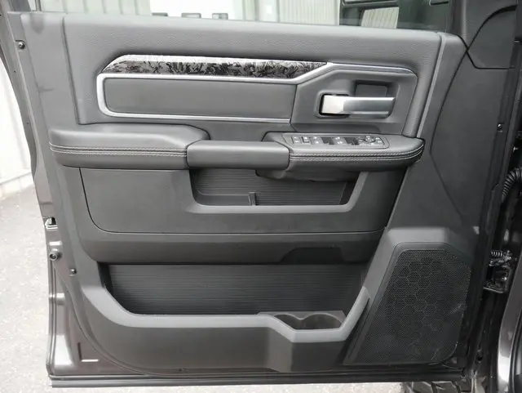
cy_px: 196
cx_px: 261
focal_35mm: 30
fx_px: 453
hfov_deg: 59.9
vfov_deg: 46.9
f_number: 5
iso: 1000
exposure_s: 1/60
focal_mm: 15
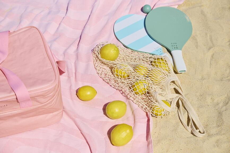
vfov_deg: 19.5
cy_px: 76
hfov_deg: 28.8
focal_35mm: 70
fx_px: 447
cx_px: 115
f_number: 4
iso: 100
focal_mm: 70
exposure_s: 1/2500
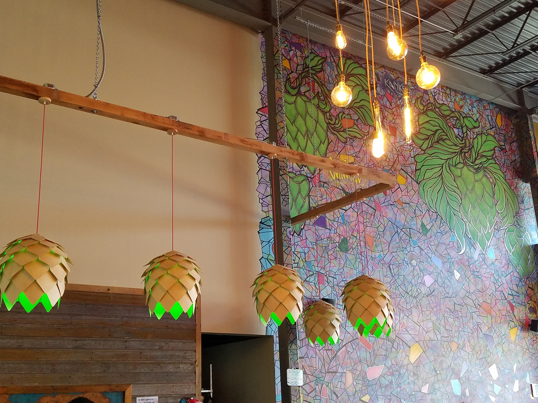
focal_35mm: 26
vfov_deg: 53.1
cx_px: 269
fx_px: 404
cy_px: 202
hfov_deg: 67.3
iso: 160
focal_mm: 4.2
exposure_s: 1/40
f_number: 1.7
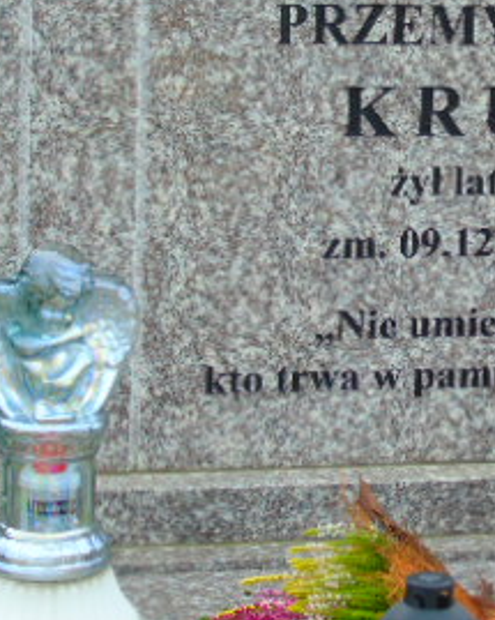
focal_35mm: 144
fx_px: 2639
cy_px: 134
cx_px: 408
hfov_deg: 10.7
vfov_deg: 13.3
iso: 80
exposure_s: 1/40
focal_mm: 11
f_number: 4.5
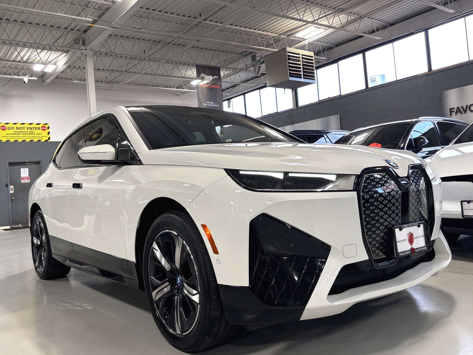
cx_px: 236
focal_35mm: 26
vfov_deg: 53.1
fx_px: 355
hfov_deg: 67.3
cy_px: 178
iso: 100
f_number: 1.6
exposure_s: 1/120
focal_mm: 5.96
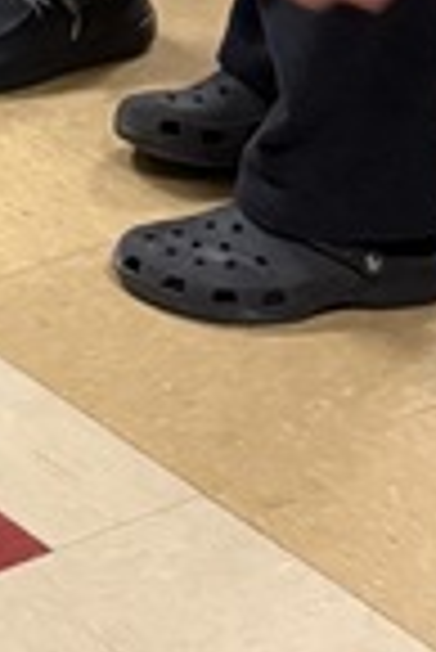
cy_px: -854
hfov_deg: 6.6
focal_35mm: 191
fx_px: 3461
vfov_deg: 9.7
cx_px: -872
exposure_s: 1/60
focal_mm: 5.96
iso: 250
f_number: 1.6
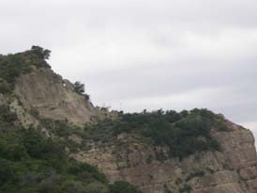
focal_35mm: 111
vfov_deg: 13.3
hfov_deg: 17.4
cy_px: 118
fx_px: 823
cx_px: 248
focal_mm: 8
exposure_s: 1/180
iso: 100
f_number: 7.6
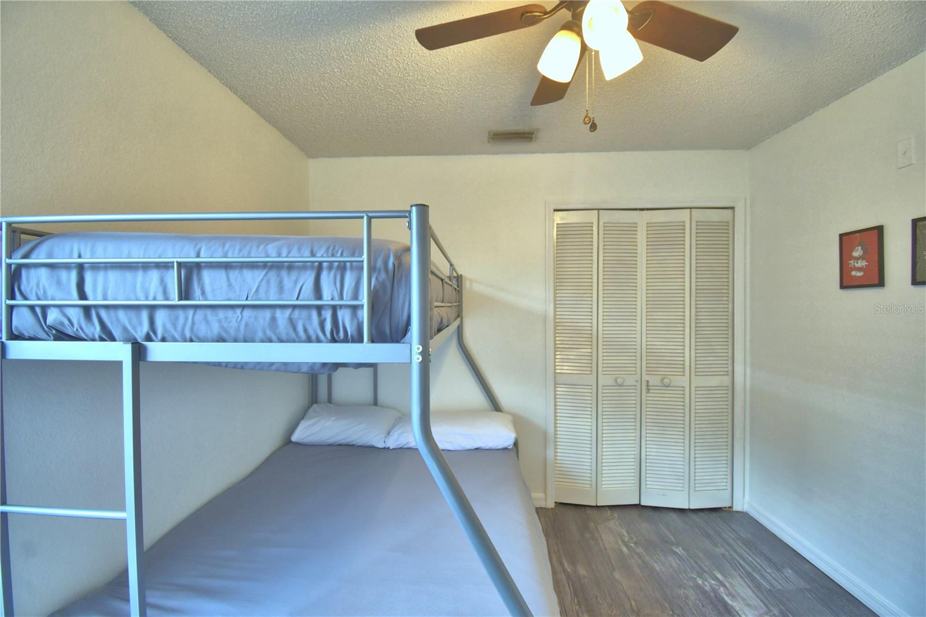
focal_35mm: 15
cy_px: 308
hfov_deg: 100.4
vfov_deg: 77.3
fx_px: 386
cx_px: 463
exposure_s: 1/50
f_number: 4.5
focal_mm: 10
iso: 400
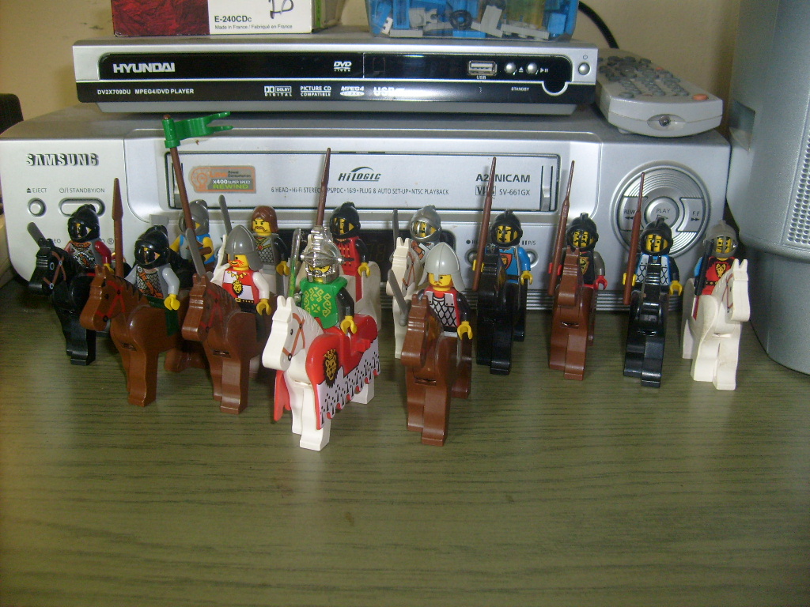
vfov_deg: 40.7
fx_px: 819
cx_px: 405
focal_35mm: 35
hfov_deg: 52.6
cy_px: 304
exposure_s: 1/45
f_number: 2.8
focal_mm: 5.8
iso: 100
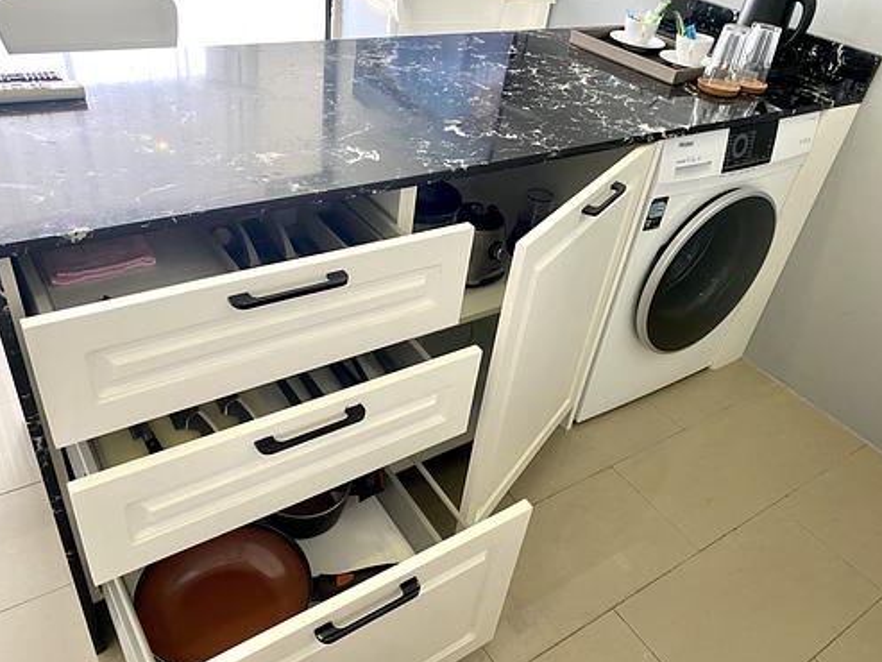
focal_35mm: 27
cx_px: 442
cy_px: 324
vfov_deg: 51.4
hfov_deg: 65.3
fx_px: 688
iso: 125
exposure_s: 1/89
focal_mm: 4.25
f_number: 1.8
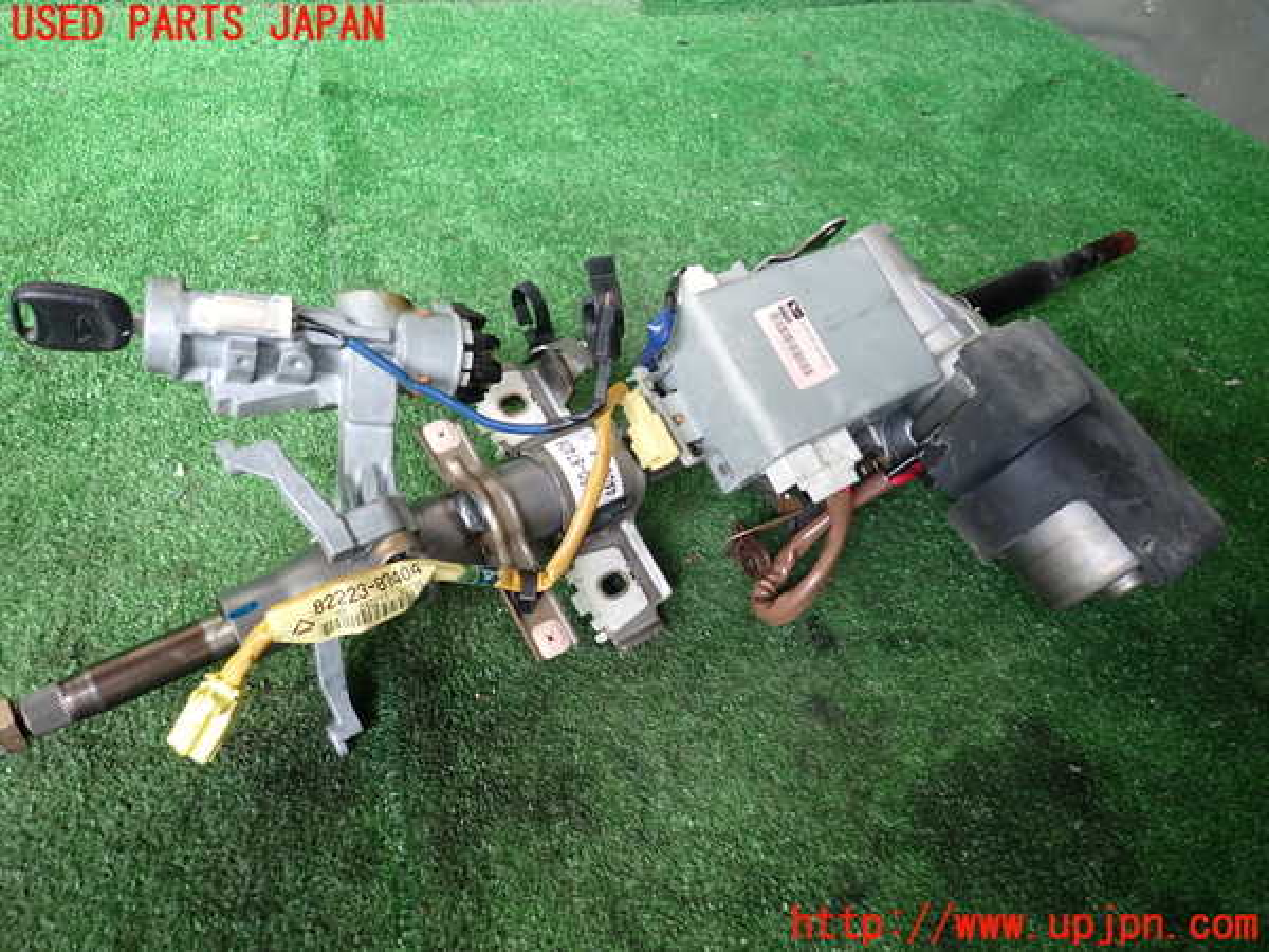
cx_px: 634
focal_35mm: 25
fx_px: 916
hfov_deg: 69.4
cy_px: 476
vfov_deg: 54.9
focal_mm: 4.5
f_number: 2
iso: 200
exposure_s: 1/100
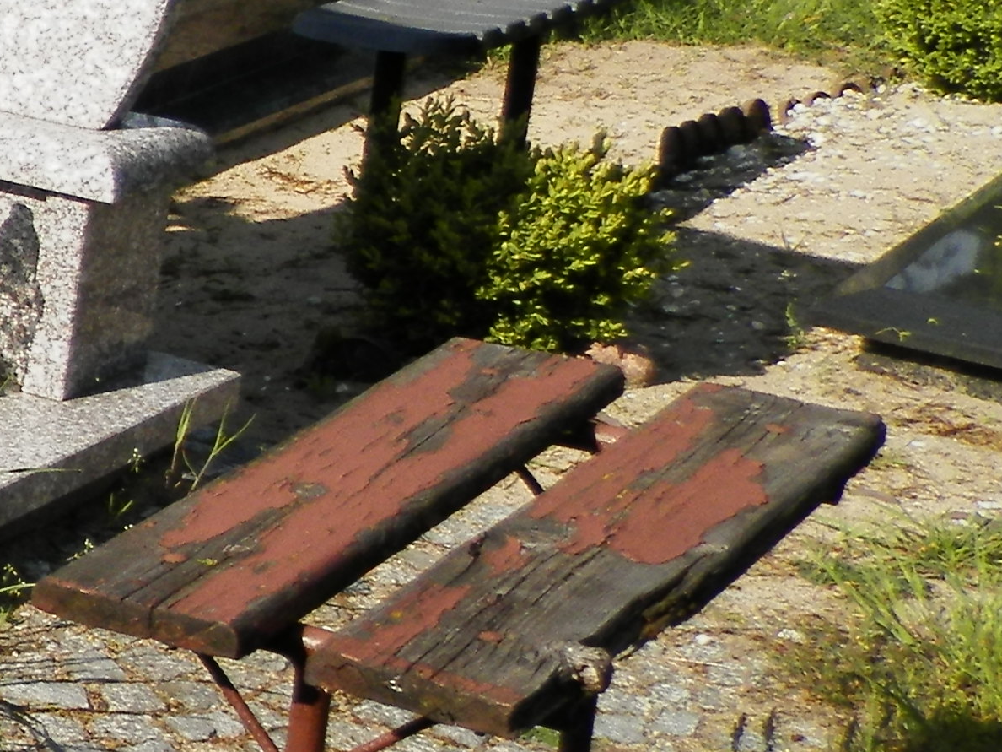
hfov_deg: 16.6
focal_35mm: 97
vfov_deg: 15.2
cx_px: -844
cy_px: 392
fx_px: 2808
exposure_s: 1/160
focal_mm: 4.5
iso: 80
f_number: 8.7
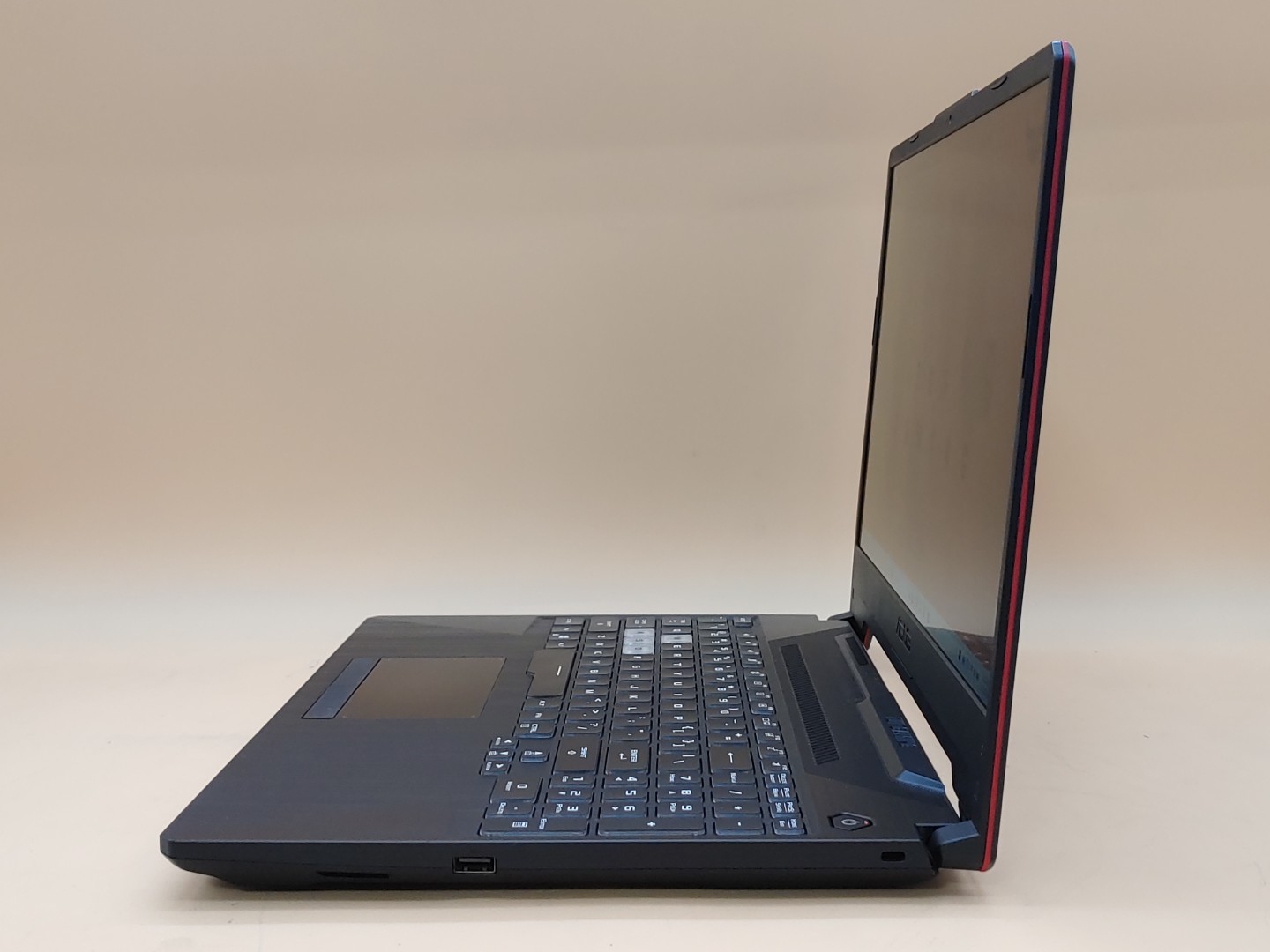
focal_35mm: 41
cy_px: 476
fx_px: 1504
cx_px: 635
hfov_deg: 45.8
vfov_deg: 35.1
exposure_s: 1/120
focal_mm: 4.36
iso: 100
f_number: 1.8
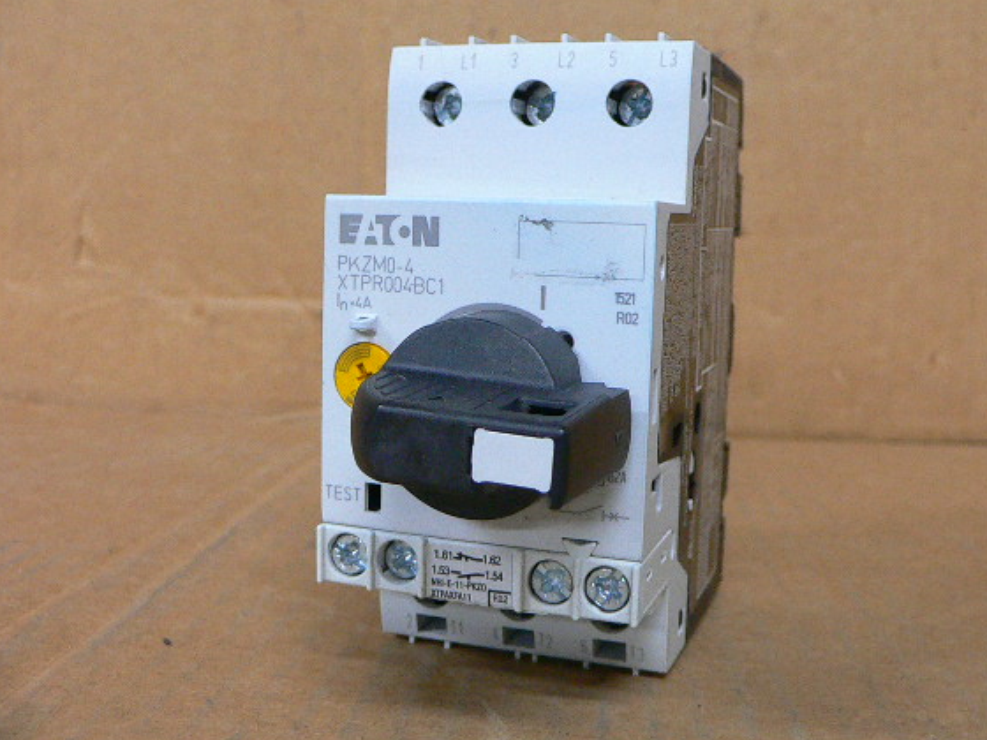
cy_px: 352
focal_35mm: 40
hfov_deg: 46.8
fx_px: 1141
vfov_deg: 36.0
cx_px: 516
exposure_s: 1/15
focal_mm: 4.6
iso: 200
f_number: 2.8
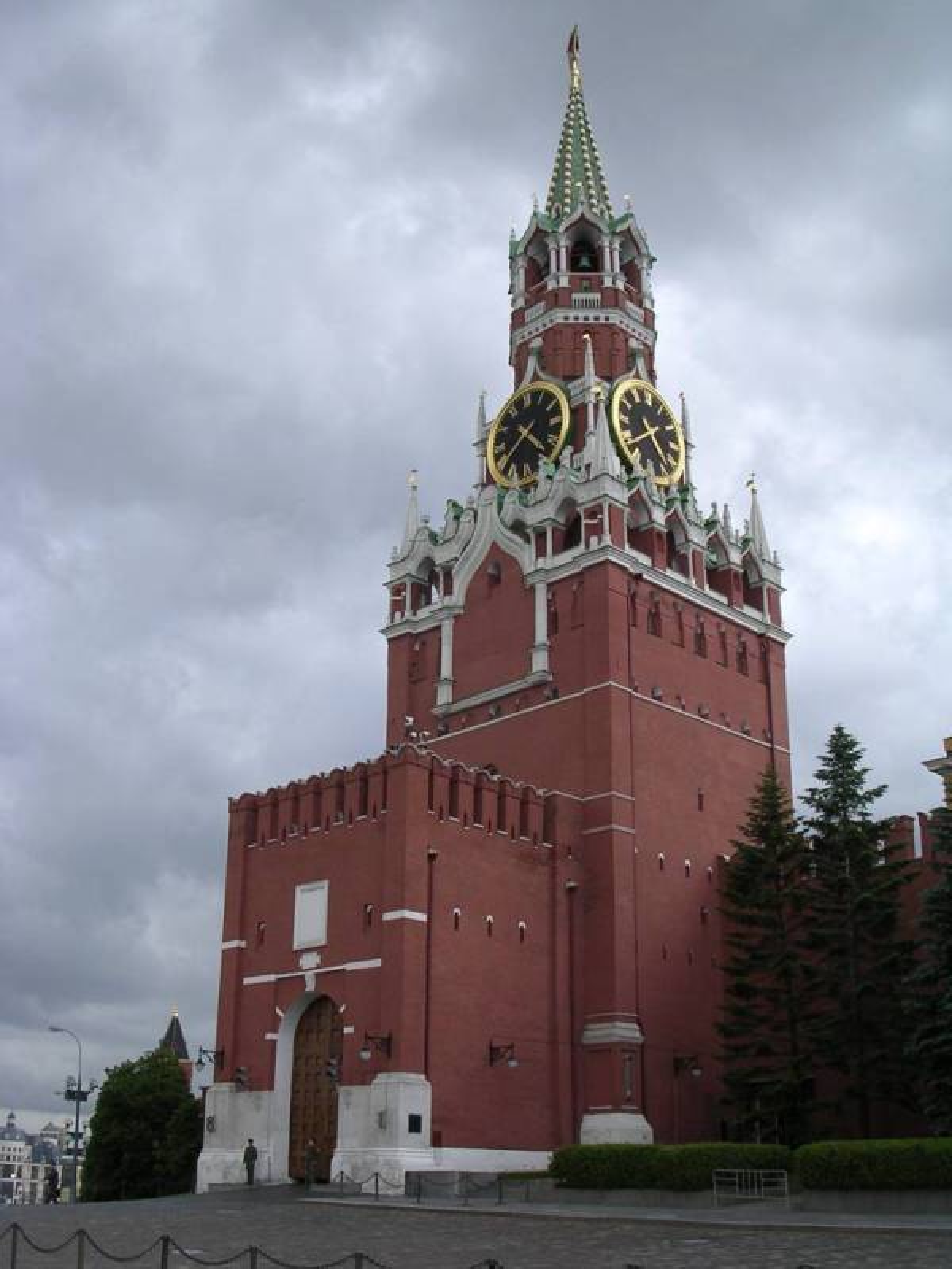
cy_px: 634
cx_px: 476
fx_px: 1392
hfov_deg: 37.7
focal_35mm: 38
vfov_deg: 49.0
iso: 100
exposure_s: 1/162
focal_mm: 5.8
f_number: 5.6
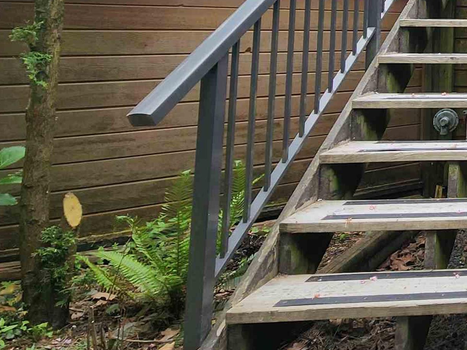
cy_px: -29
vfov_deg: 31.4
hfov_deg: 29.5
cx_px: 686
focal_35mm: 41
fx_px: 553
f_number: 2.2
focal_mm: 2.2
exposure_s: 1/286
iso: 50
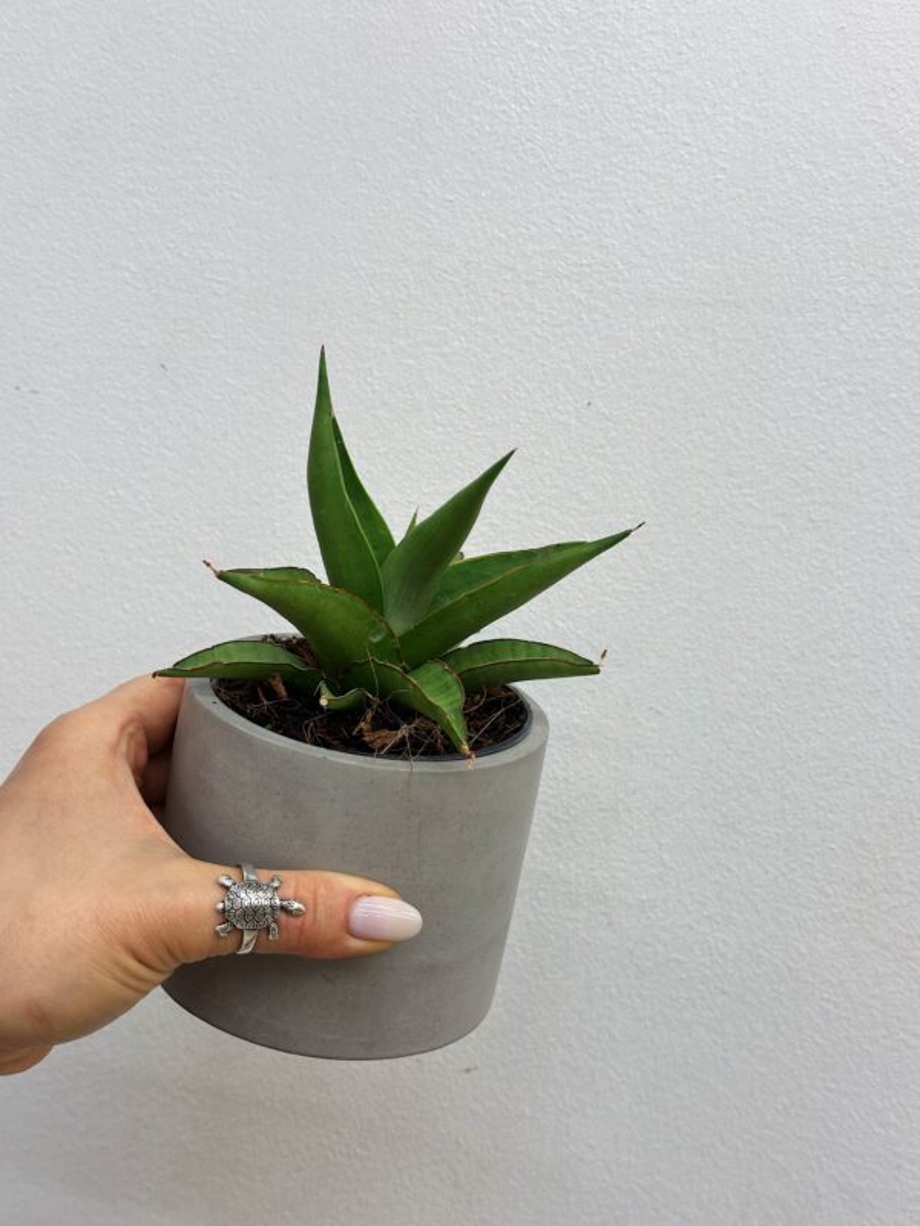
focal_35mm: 48
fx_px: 1701
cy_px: 613
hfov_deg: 30.3
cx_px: 460
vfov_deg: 39.7
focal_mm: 6.86
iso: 100
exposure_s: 1/50
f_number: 1.78
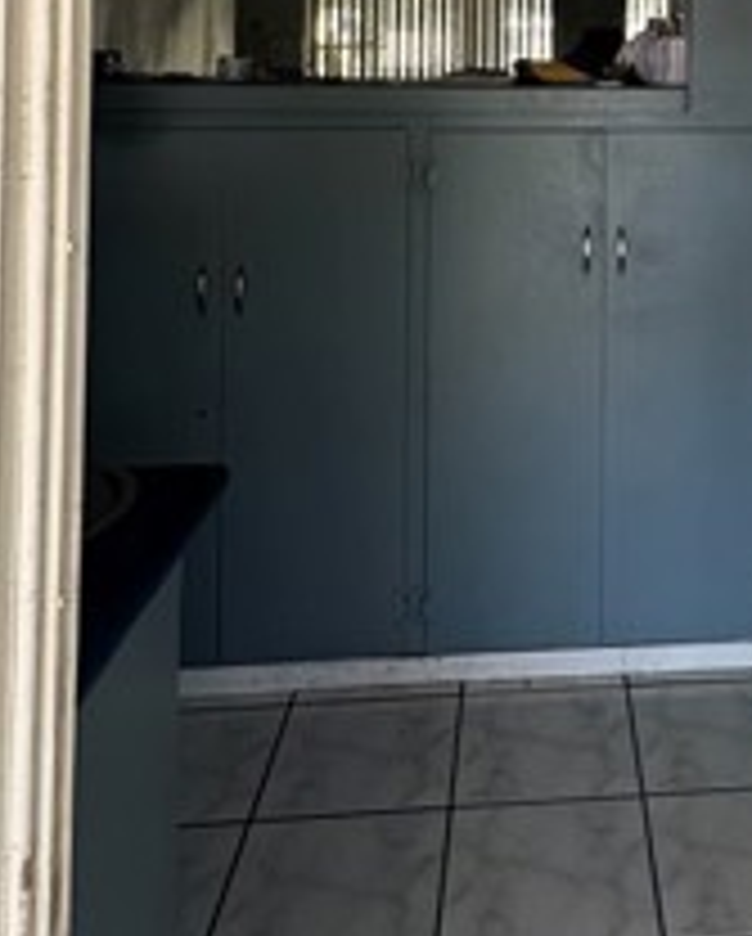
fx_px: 1166
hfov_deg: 33.8
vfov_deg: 38.9
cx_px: 675
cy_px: 9
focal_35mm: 42
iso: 160
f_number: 2.2
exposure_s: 1/99
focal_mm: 2.22
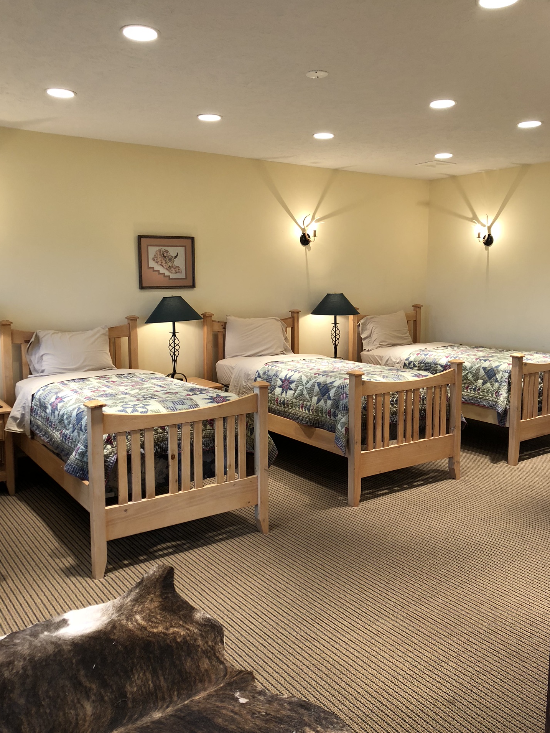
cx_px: 265
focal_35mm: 30
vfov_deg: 59.9
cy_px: 358
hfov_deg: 46.8
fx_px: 635
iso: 32
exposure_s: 1/24
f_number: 1.8
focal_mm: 3.99
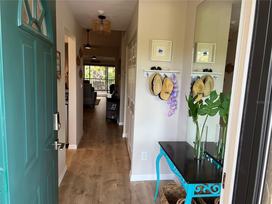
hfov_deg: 67.3
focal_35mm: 26
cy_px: 102
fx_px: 204
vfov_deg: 53.1
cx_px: 136
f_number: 1.5
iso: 64
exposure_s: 1/120
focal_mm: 5.7
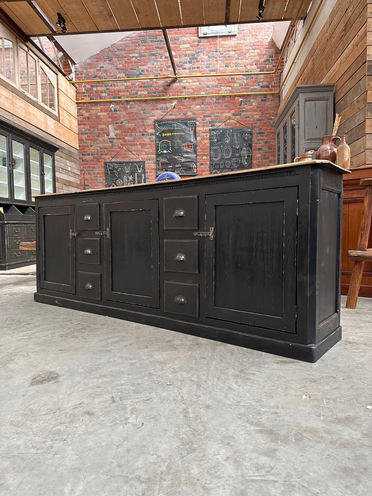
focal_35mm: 24
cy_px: 248
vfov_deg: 71.6
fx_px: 344
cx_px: 186
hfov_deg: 56.8
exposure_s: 1/121
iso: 200
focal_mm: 6.86
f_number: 1.78
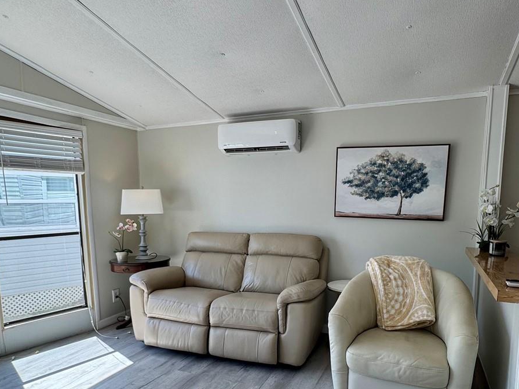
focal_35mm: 25
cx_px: 275
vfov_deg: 54.1
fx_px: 375
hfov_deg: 69.3
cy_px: 248
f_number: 2.2
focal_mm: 2.22
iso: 40
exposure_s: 1/185
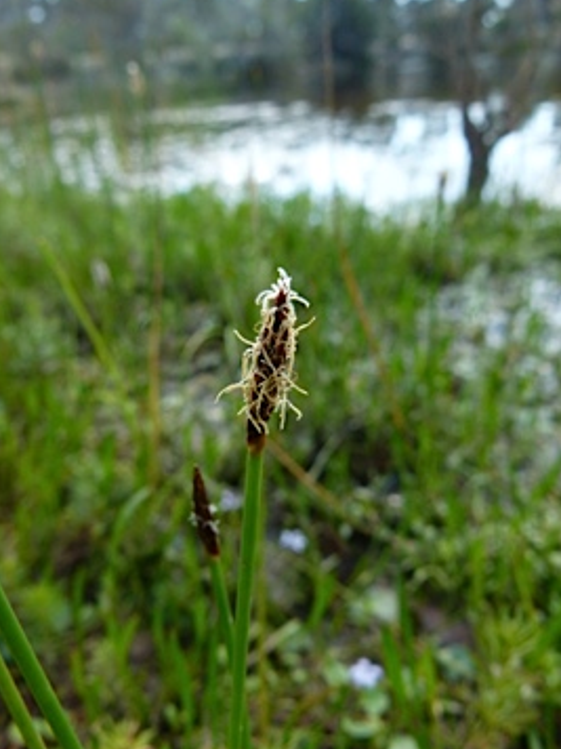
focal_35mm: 27
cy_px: 372
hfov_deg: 51.3
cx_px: 263
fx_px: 583
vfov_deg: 65.3
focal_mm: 4.5
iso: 100
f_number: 4
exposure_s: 1/100
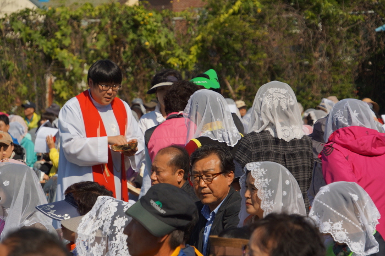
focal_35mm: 157
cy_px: 128
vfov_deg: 8.7
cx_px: 192
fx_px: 1677
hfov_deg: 13.1
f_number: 7.1
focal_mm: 105
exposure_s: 1/800
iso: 100
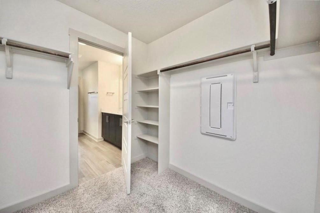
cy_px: 106
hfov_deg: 112.6
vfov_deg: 89.9
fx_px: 107
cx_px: 160
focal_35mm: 12
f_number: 5
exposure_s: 1/100
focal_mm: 8
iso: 800
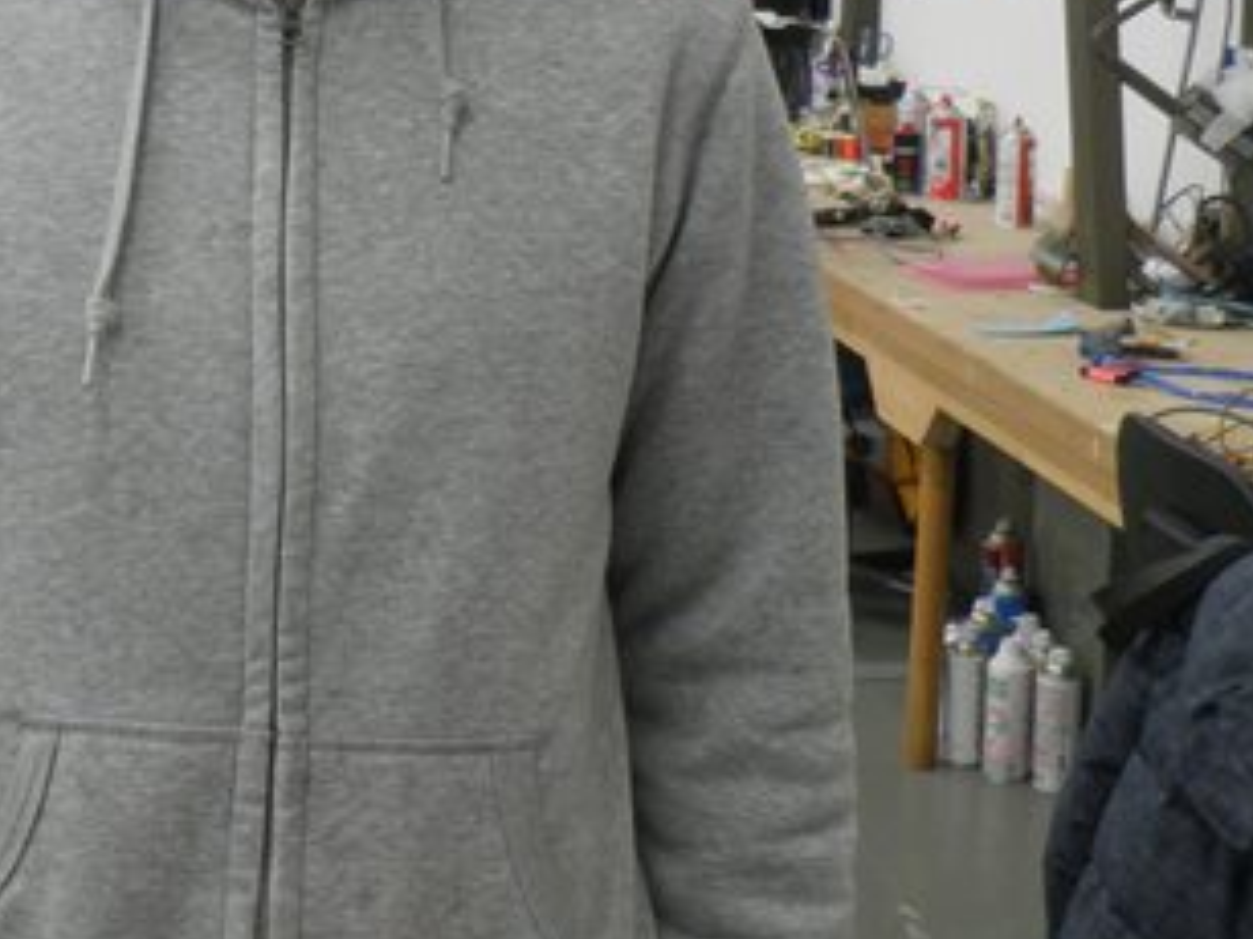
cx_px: 114
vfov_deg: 19.8
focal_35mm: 73
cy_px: 118
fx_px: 2641
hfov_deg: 25.8
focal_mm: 5
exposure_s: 1/30
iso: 160
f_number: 3.2
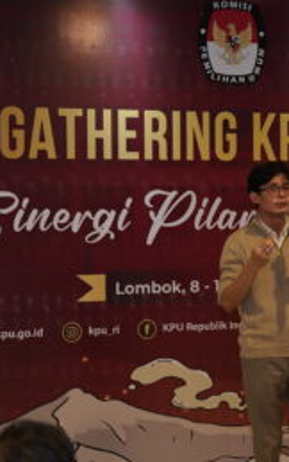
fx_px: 1360
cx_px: 252
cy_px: 258
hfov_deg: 12.1
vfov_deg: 19.3
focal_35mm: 108
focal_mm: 42.8
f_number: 2.8
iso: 1600
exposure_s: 1/200
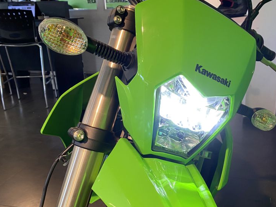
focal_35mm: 38
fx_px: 303
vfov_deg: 37.6
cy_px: 119
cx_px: 182
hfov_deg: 48.2
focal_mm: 4.25
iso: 125
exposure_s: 1/50
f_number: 1.8
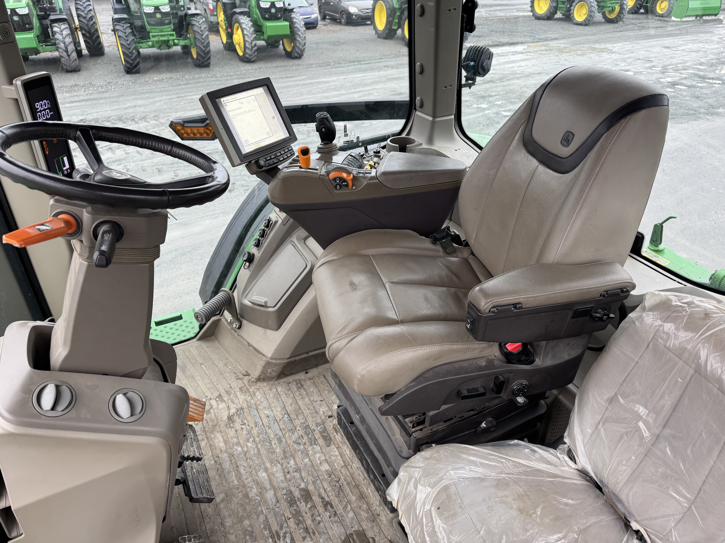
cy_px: 272
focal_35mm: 24
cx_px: 362
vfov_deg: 56.8
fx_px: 503
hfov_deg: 71.6
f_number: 1.78
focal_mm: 6.76
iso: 64
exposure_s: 1/121
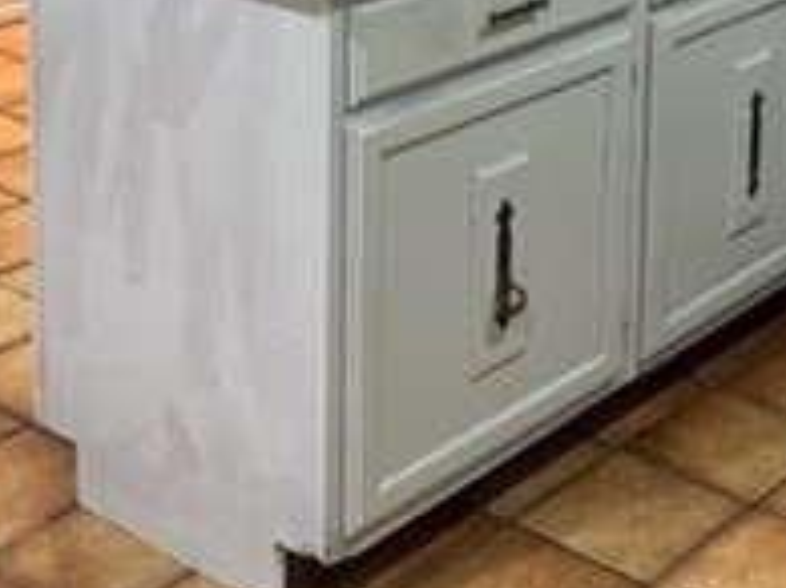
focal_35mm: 80
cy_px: -222
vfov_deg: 17.1
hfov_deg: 23.5
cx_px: 770
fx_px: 1815
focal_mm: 5.7
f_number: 1.5
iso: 200
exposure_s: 1/60
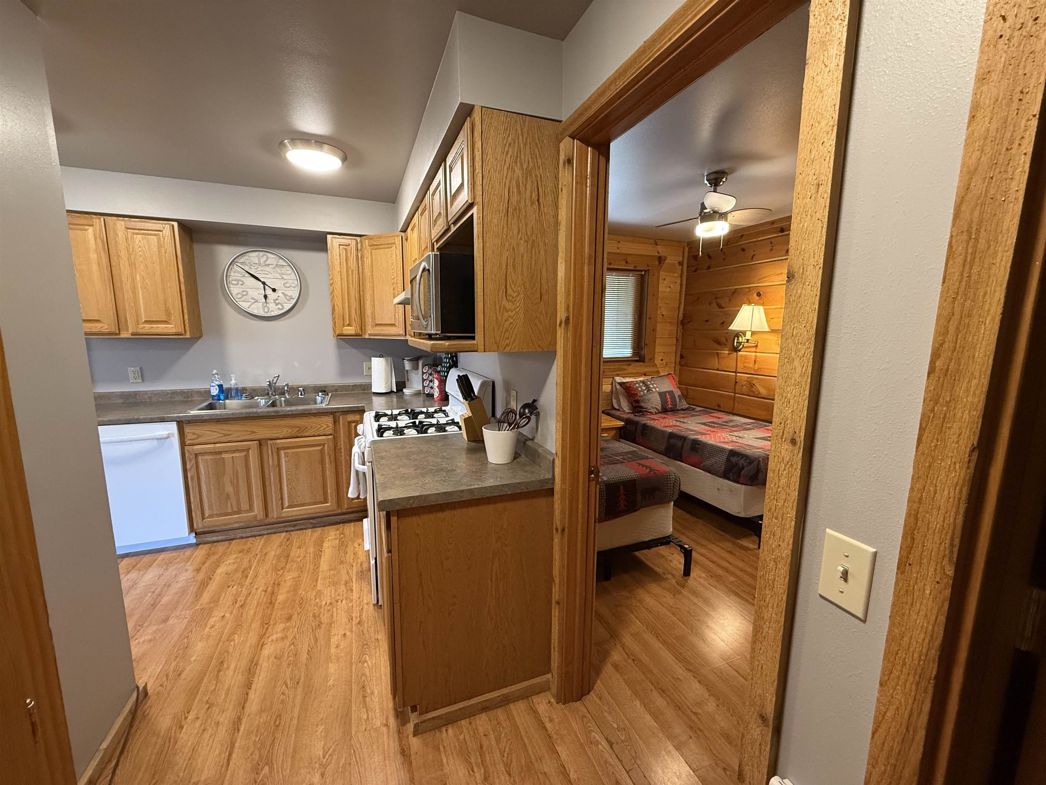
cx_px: 523
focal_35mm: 14
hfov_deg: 102.1
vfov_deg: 85.7
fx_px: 423
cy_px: 392
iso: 400
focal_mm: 2.22
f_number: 2.2
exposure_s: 1/60
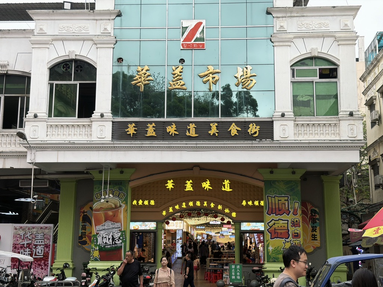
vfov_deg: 30.3
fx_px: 531
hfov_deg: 39.7
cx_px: 192
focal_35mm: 48
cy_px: 144
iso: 64
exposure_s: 1/348
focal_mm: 6.76
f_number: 1.78
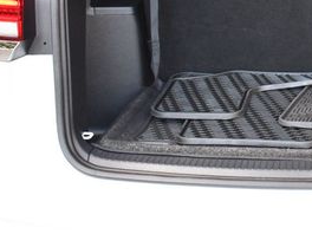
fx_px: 757
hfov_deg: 22.0
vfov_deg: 17.1
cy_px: -13
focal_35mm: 84
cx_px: 346
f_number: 4
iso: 1400
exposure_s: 1/125
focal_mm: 24
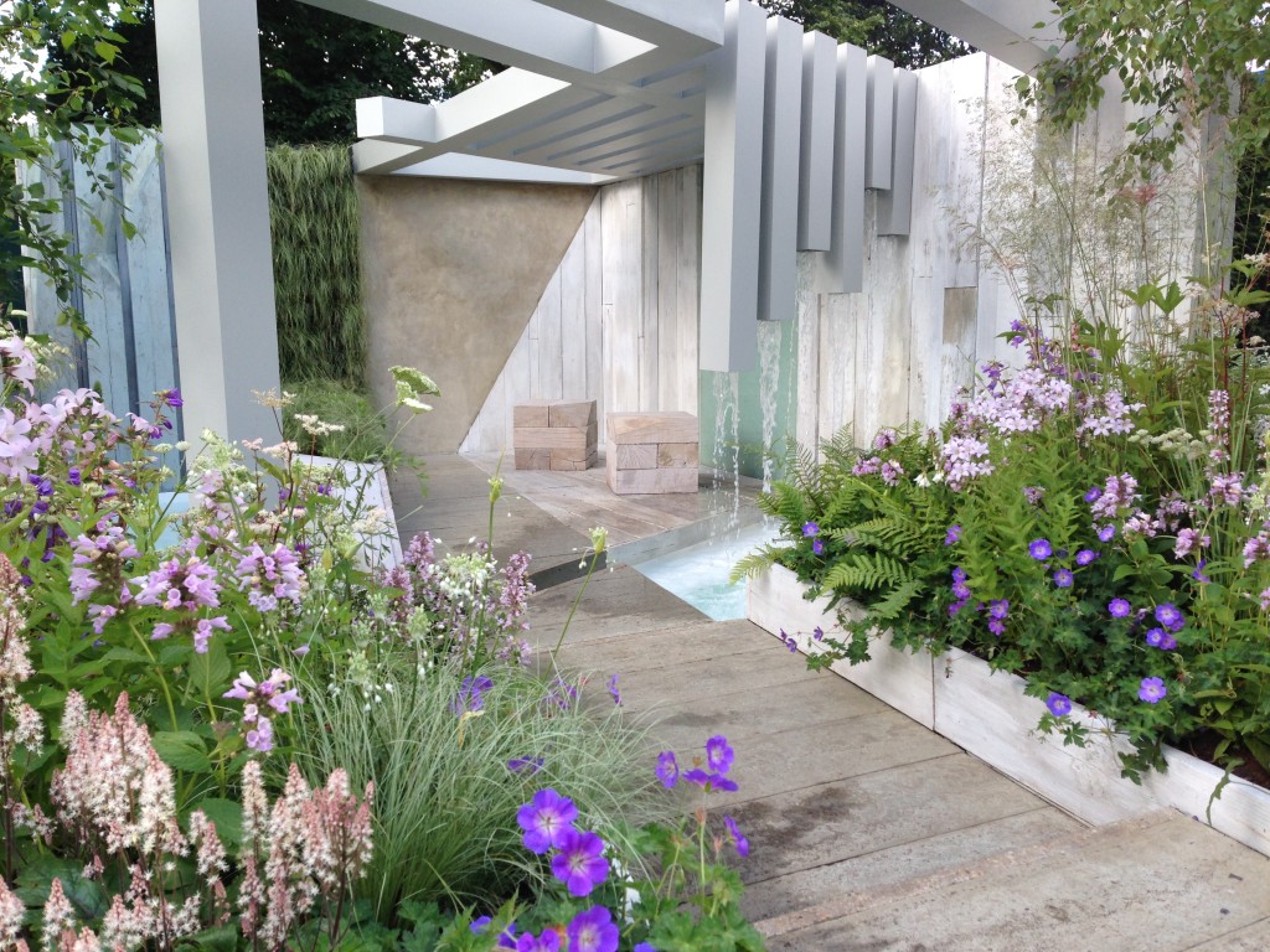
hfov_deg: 55.4
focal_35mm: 33
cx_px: 635
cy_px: 476
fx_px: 1211
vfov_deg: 42.9
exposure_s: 1/253
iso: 50
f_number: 2.4
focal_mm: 4.12
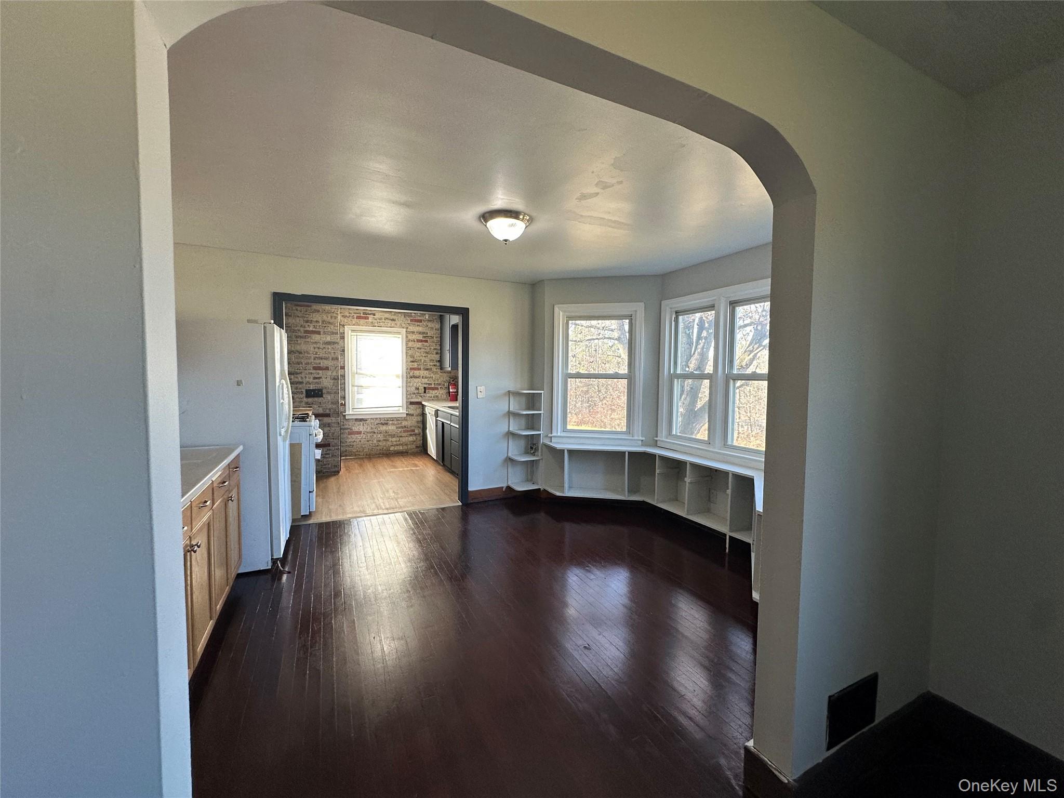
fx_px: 430
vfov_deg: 85.7
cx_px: 532
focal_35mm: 14
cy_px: 399
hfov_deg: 102.1
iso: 125
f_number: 2.2
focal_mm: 2.22
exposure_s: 1/120
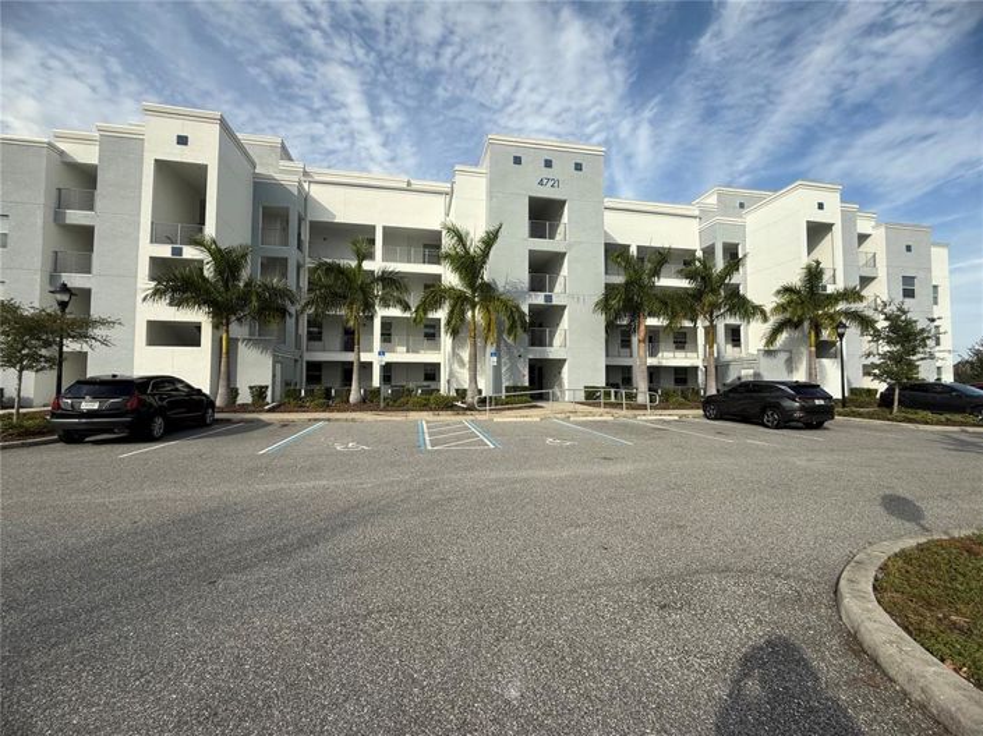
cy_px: 368
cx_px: 492
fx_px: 397
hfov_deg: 102.1
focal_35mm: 14
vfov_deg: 85.6
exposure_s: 1/1745
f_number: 2.2
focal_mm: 2.22
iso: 50
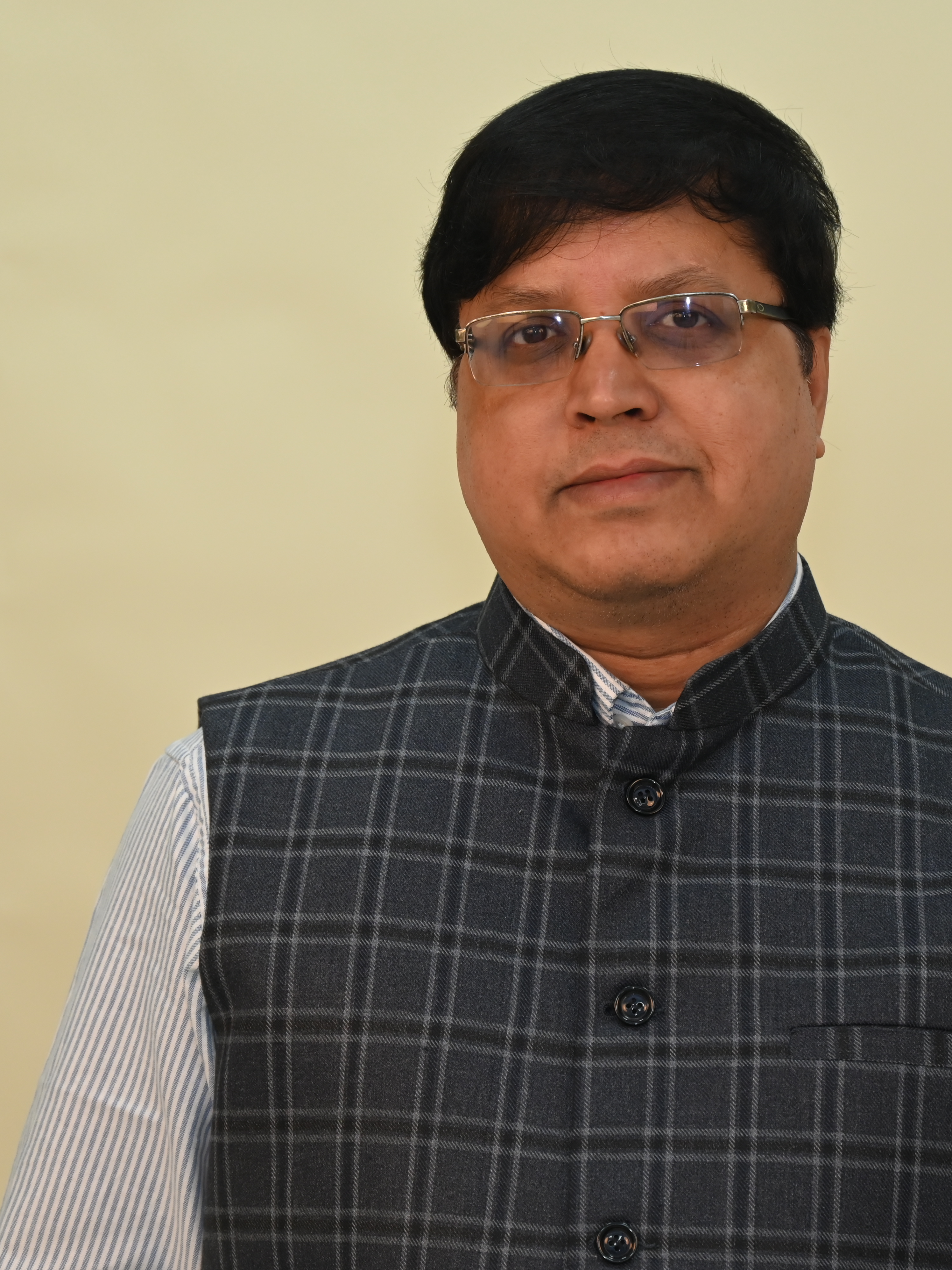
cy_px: 636
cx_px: 652
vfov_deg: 13.3
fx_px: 5427
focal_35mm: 148
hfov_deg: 10.0
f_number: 6.3
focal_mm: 102
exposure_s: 1/60
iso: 900
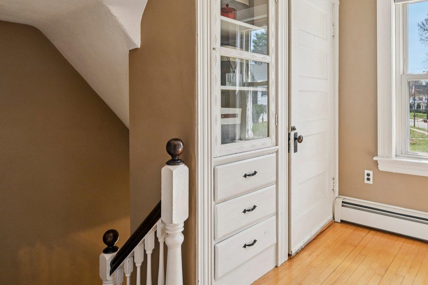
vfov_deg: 48.9
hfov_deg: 67.9
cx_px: 276
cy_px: 99
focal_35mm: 26
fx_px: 309
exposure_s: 1/125
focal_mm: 16
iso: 400
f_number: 8
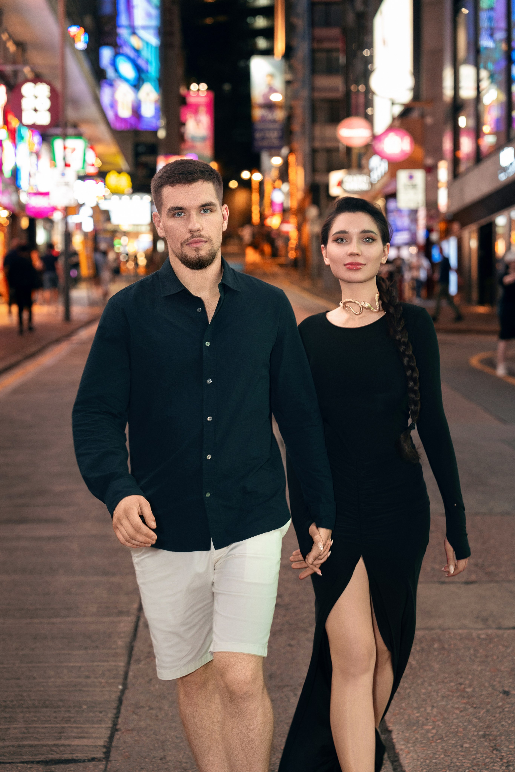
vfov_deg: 34.5
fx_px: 1244
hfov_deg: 23.4
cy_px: 386
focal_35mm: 58
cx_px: 258
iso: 1000
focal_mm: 58
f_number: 2.8
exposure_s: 1/100
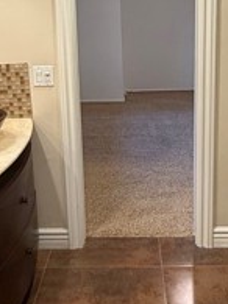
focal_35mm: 46
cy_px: 73
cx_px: 122
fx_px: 404
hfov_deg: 31.5
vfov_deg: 40.0
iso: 320
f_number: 2.2
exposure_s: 1/60
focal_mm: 2.22
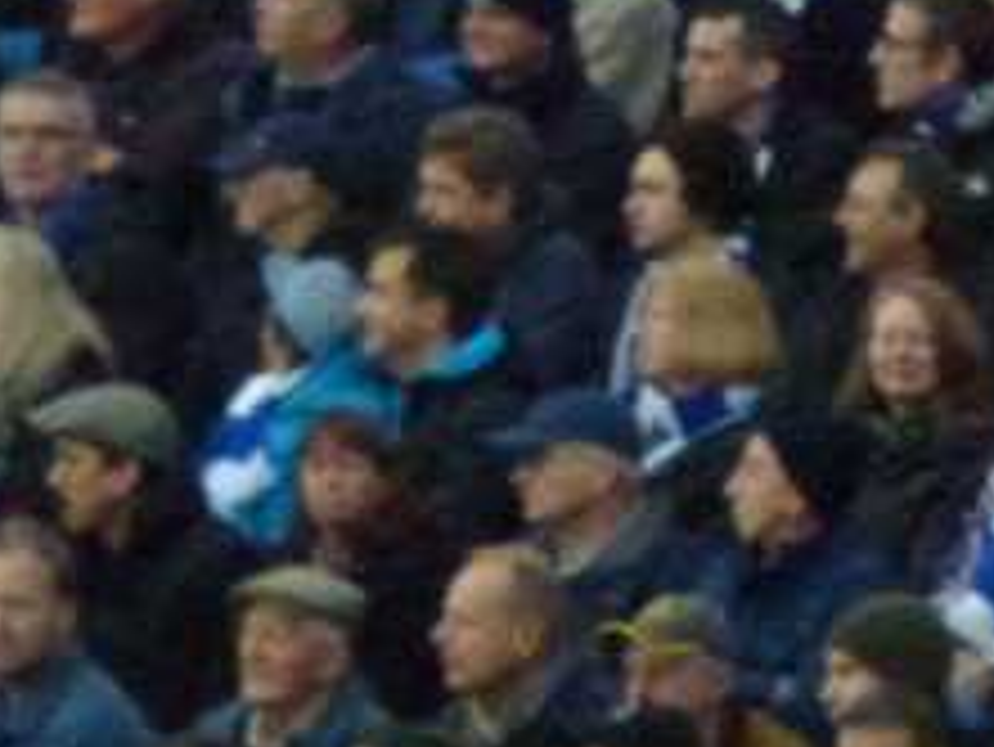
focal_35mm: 1387
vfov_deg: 1.1
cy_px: 63
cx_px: 1048
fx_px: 39849
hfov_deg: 1.4
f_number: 5.9
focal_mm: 68.8
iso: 1600
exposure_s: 1/125
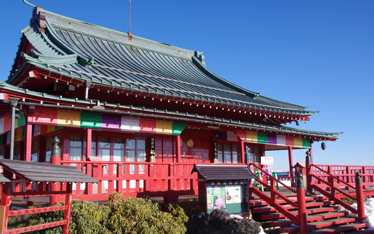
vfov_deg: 35.8
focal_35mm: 36
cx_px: 188
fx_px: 362
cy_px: 124
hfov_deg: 54.6
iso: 200
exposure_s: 1/250
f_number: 7.1
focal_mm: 23
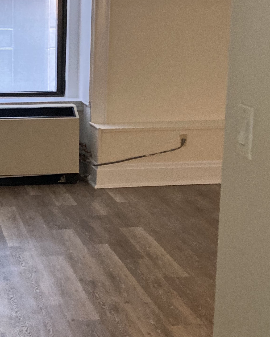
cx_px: 26
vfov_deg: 24.7
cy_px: 163
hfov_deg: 19.5
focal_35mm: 77
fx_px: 769
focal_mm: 3.99
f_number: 1.8
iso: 320
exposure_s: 1/40
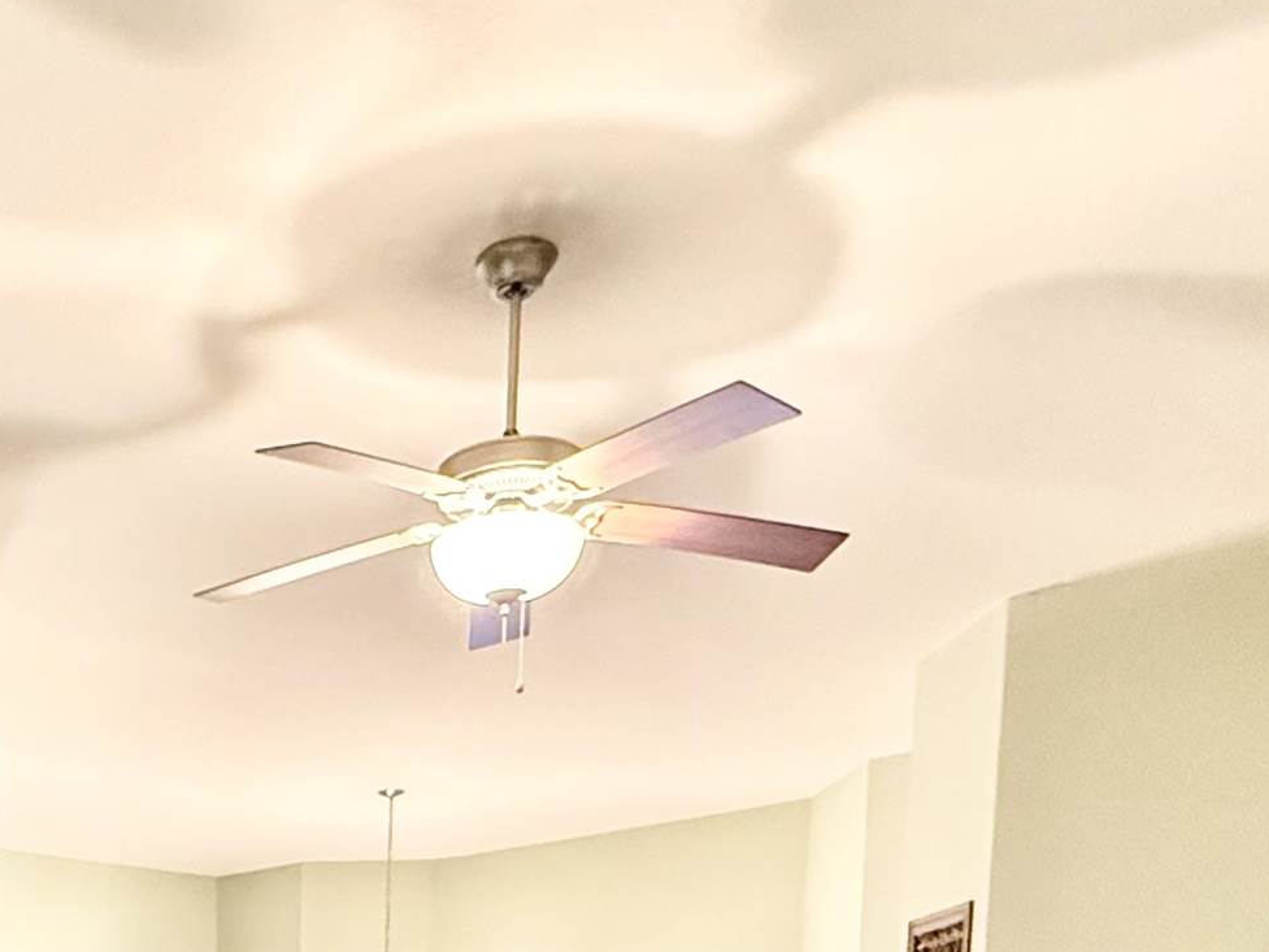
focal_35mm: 44
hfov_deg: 38.9
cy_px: 1296
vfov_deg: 26.7
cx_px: 57
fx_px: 1613
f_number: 2.2
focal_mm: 2.22
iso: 1000
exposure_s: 1/60
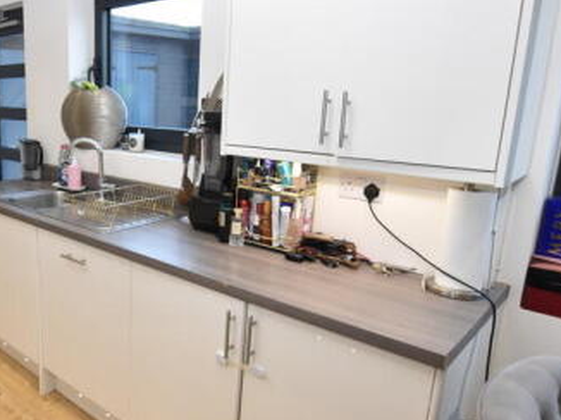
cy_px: 209
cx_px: 118
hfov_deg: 57.4
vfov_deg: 48.2
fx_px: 470
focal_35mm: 29
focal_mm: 10
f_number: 5.6
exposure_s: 1/125
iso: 800
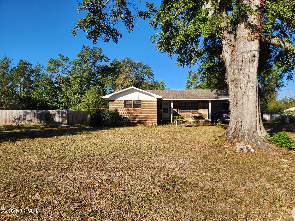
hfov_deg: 73.9
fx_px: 196
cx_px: 148
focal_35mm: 23
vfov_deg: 58.9
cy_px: 110
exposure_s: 1/963
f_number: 1.8
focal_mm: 5.4
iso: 20
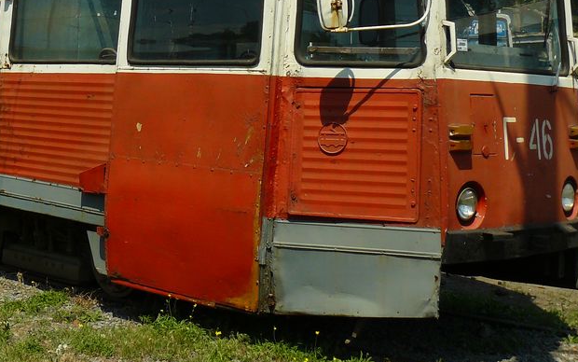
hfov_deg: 31.8
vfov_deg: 20.1
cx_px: 141
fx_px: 993
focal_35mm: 63
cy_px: 18
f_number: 4
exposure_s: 1/1000
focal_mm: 6
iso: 100
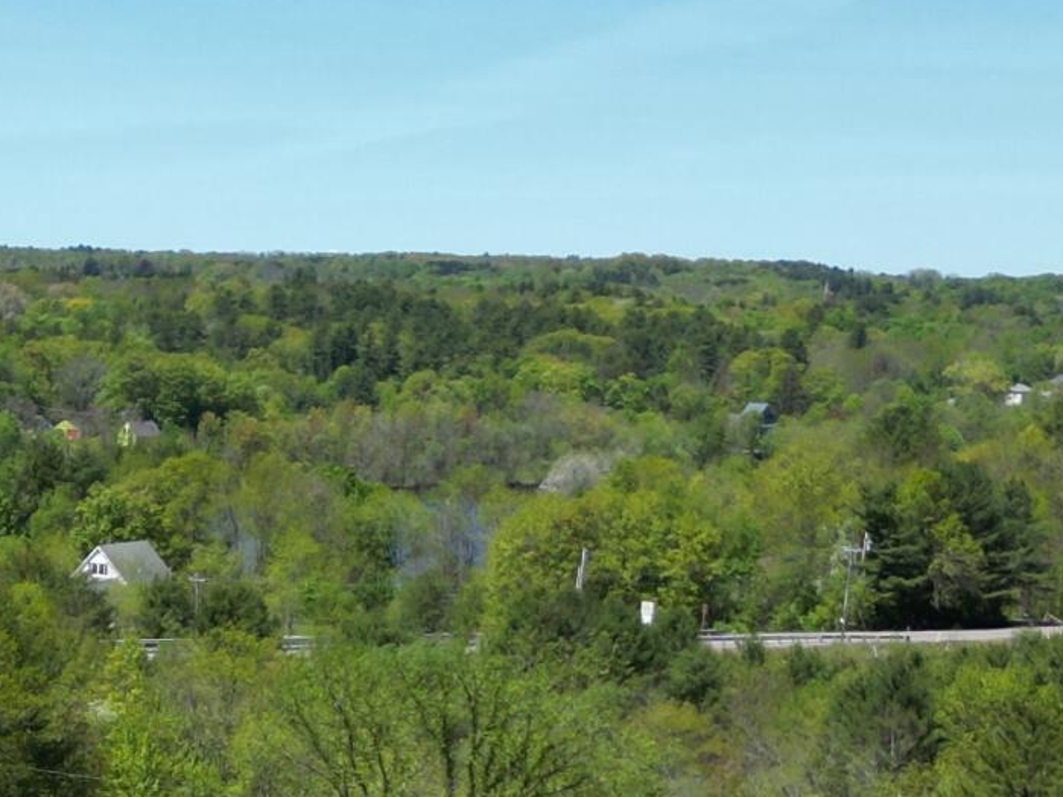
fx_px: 3162
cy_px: 1401
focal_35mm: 103
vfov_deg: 13.1
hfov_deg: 18.5
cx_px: -41
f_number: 1.7
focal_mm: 6.72
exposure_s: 1/2500
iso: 100
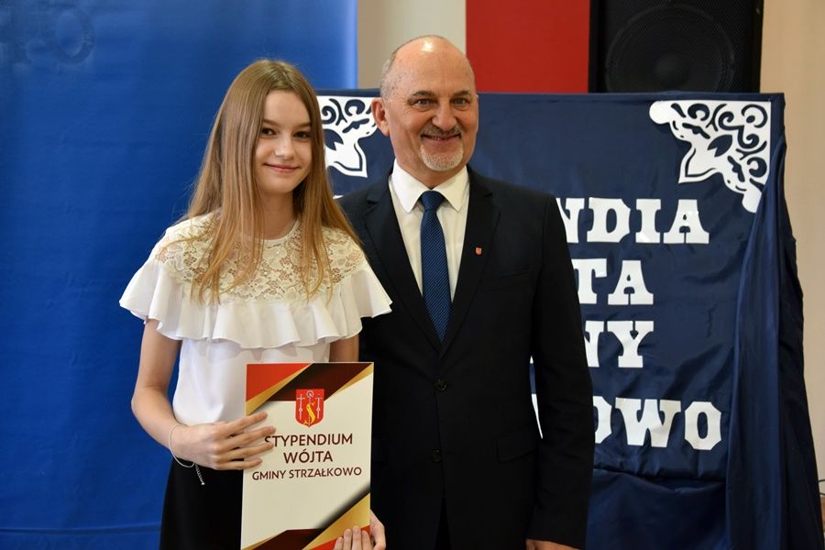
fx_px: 1375
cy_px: 275
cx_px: 412
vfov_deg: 22.6
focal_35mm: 60
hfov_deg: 33.4
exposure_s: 1/100
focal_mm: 40
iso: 400
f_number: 4.5
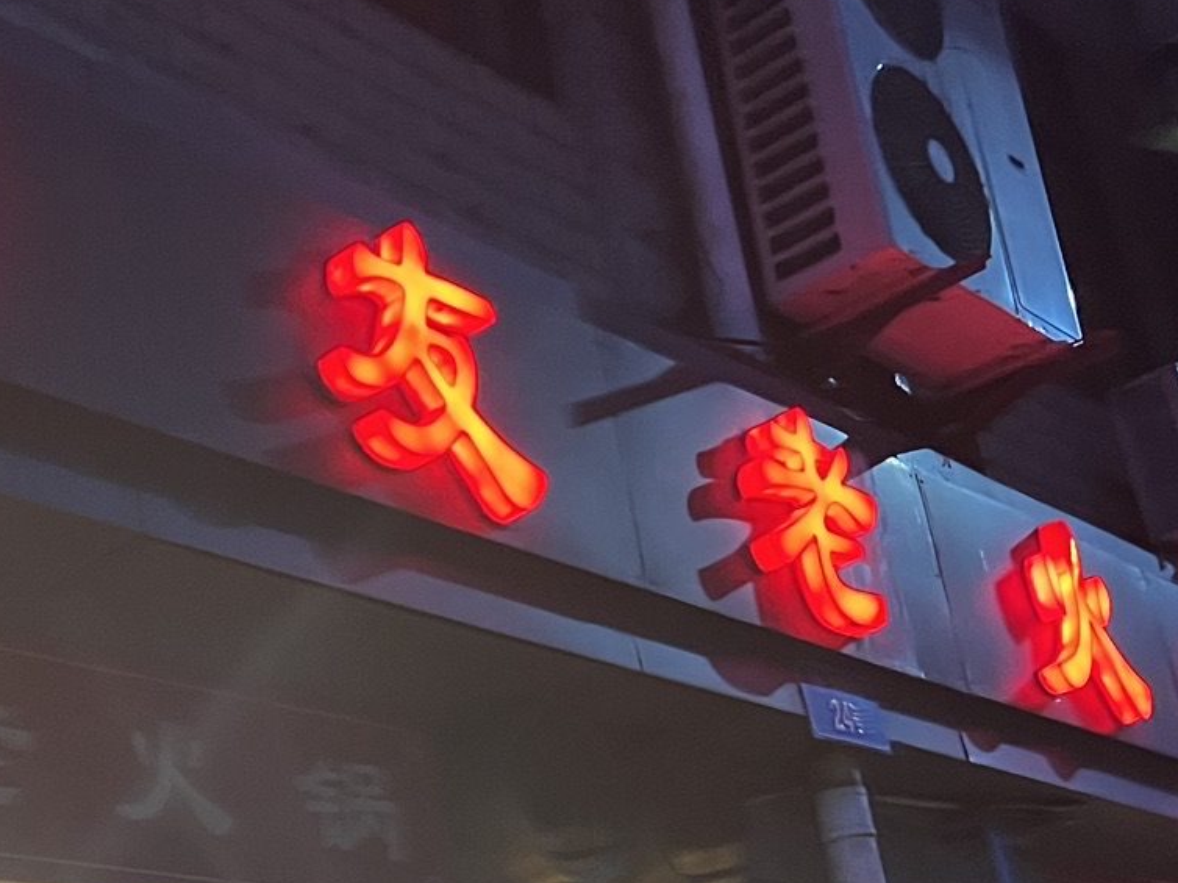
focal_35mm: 69
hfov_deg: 28.2
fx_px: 2347
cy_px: 574
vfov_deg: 21.2
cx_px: 569
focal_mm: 5.7
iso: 500
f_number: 1.5
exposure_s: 1/33
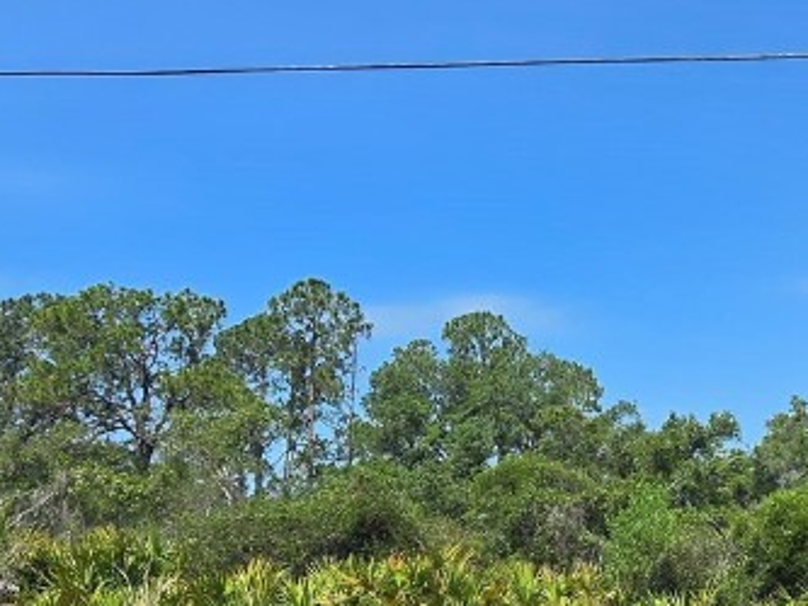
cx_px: 682
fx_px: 934
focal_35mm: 40
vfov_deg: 35.7
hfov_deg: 43.8
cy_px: 390
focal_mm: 2.2
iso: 50
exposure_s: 1/2517
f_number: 2.2
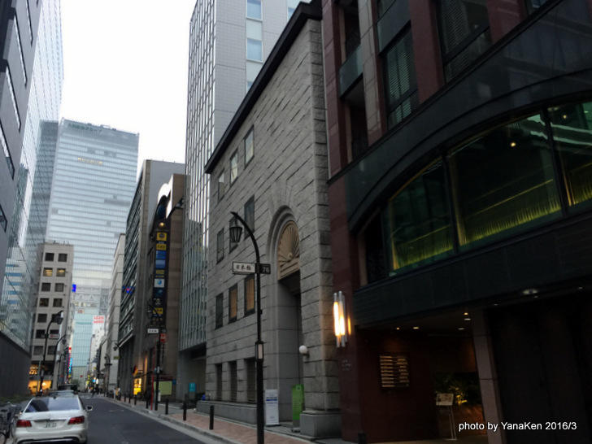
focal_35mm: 29
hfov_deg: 61.7
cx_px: 296
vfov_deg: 48.2
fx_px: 496
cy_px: 222
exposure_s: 1/40
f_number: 2.2
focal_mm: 4.2
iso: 32
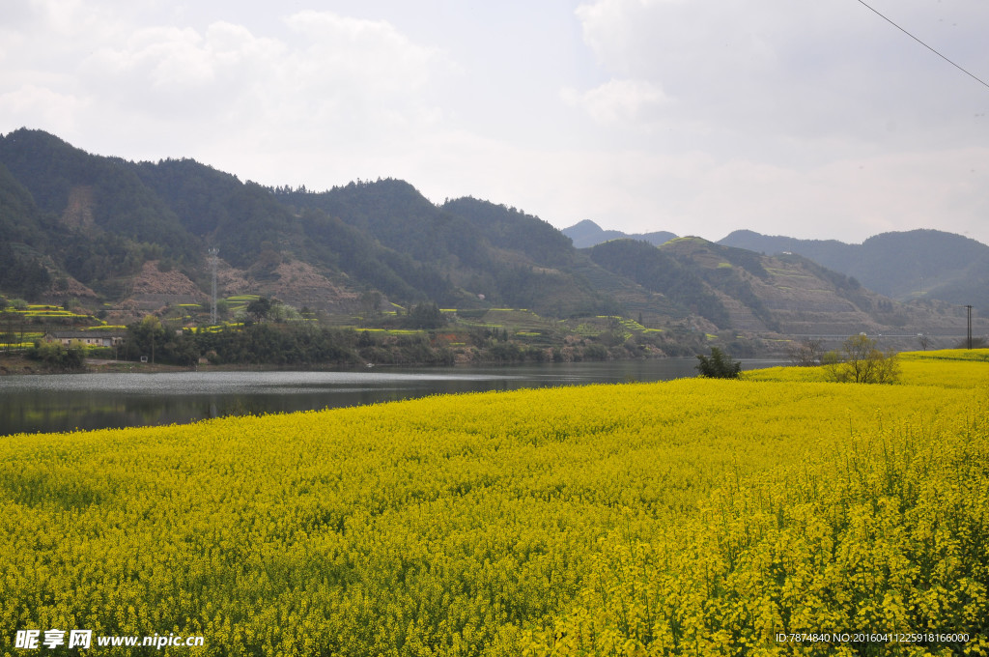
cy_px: 328
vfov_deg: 34.1
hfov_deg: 49.6
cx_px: 494
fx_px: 1070
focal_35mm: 39
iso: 320
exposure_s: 1/500
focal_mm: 26
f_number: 11
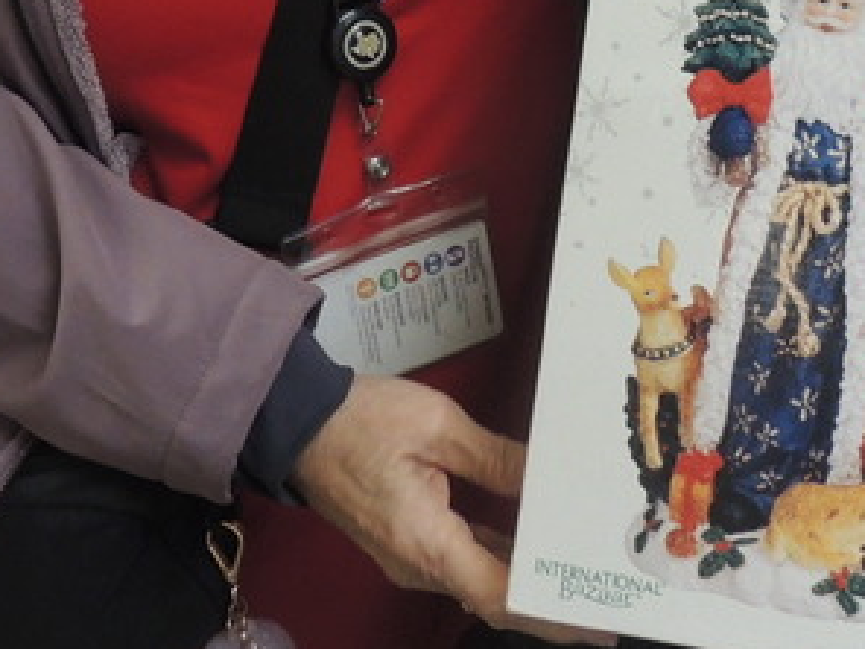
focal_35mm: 83
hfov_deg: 23.5
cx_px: 570
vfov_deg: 17.0
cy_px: -134
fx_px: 2074
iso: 280
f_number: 3
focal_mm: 4.3
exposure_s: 1/30
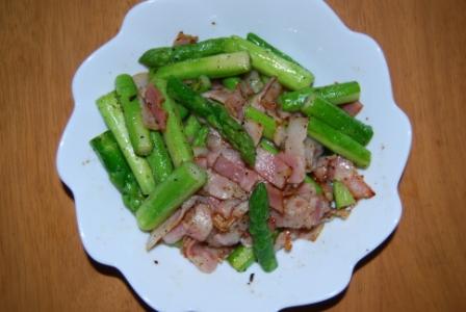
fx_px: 583
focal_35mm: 45
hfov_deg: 43.6
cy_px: 156
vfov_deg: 30.0
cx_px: 233
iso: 100
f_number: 4.2
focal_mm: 30
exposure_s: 1/125
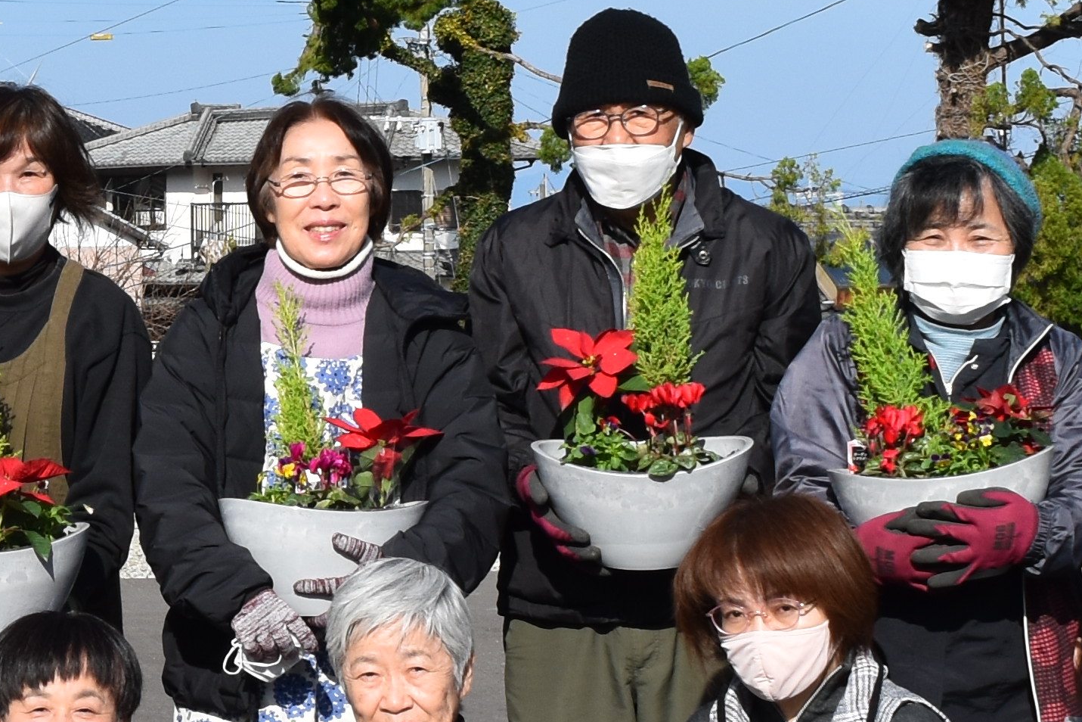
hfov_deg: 14.7
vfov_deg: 10.4
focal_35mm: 132
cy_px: 437
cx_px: -436
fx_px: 3970
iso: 200
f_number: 10
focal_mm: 21
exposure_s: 1/400
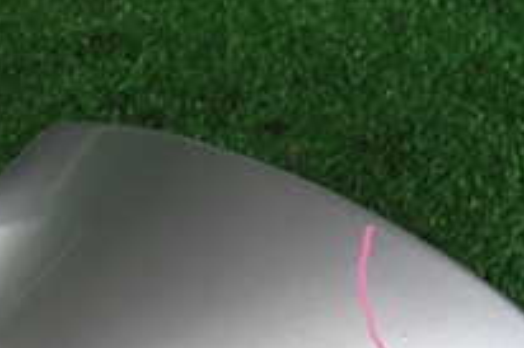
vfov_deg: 14.9
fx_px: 1323
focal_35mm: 91
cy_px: 300
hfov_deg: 22.0
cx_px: 71
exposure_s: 1/80
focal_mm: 5.4
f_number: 2.3
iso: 100
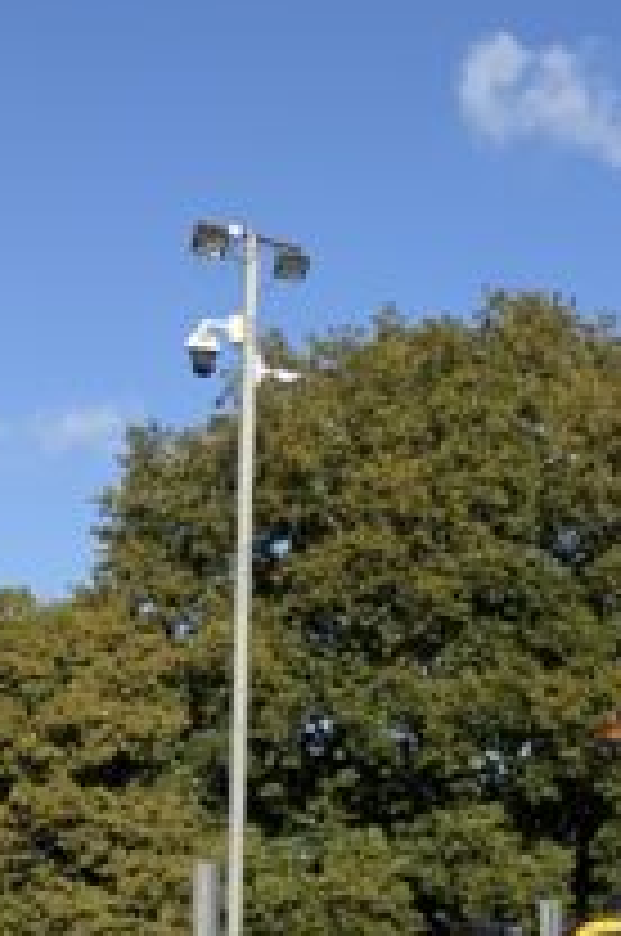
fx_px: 2414
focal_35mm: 93
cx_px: 1296
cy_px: 954
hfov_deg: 12.6
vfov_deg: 21.1
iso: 16
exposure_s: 1/1912
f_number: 1.8
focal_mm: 3
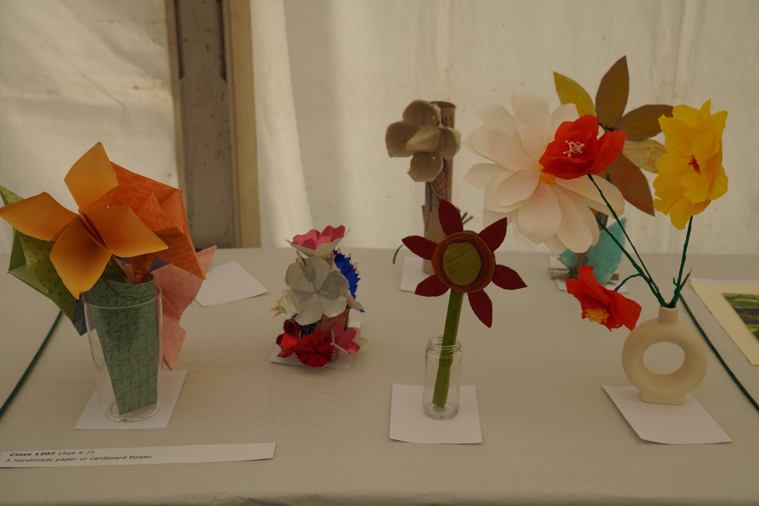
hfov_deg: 37.8
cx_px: 380
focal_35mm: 52
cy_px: 253
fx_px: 1107
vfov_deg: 25.8
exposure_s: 1/400
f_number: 4.5
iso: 100
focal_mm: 35
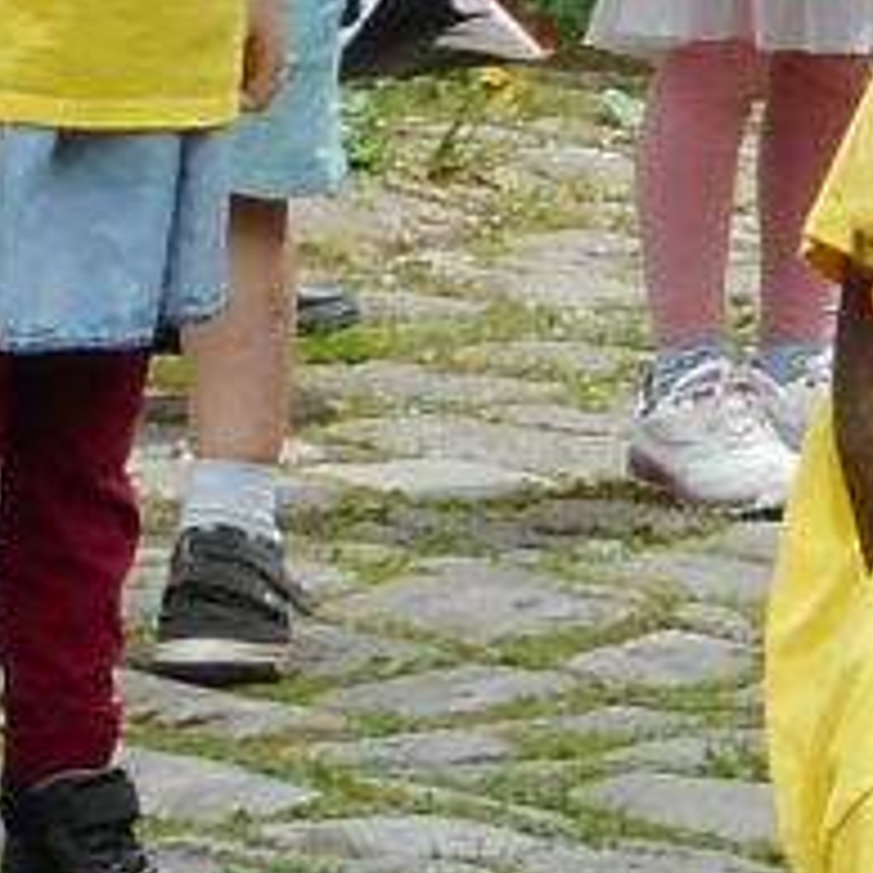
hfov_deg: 3.1
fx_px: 15693
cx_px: 2358
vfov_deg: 3.2
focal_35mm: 550
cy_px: -292
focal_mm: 10.5
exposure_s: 1/200
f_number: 5.1
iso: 80
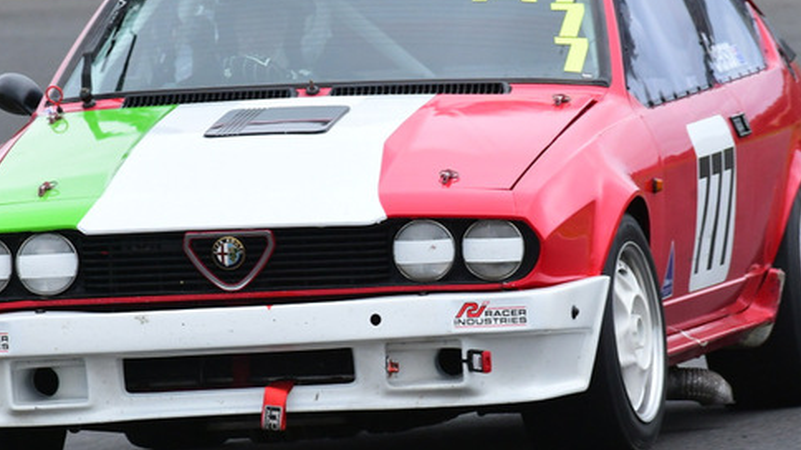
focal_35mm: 1299
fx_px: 27584
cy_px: 220
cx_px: 353
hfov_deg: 1.7
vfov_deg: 0.9
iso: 1250
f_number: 11
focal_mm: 500
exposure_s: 1/640
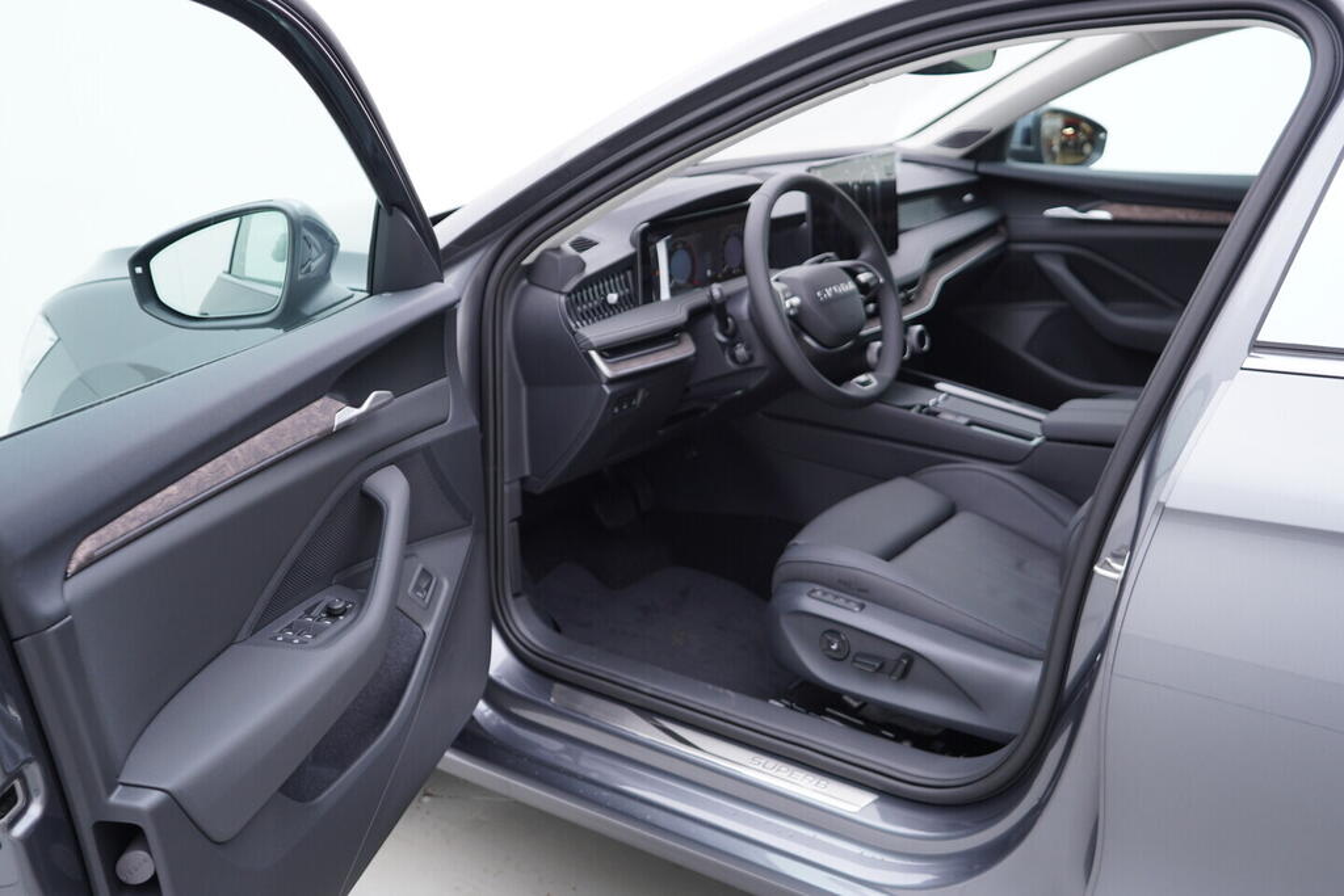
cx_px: 672
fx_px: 1344
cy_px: 448
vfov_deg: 36.9
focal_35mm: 36
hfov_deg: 53.1
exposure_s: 1/40
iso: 125
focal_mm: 24
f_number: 2.8
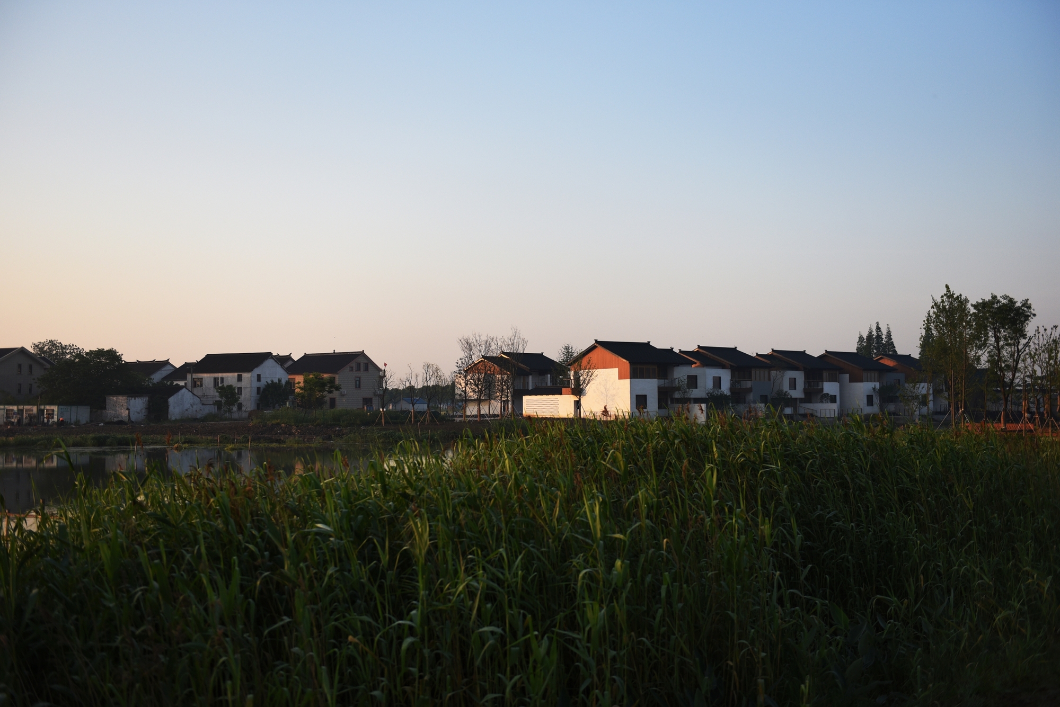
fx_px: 1119
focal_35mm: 38
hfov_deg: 50.7
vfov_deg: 35.1
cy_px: 354
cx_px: 530
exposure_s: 1/3200
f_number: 2.8
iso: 400
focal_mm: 38
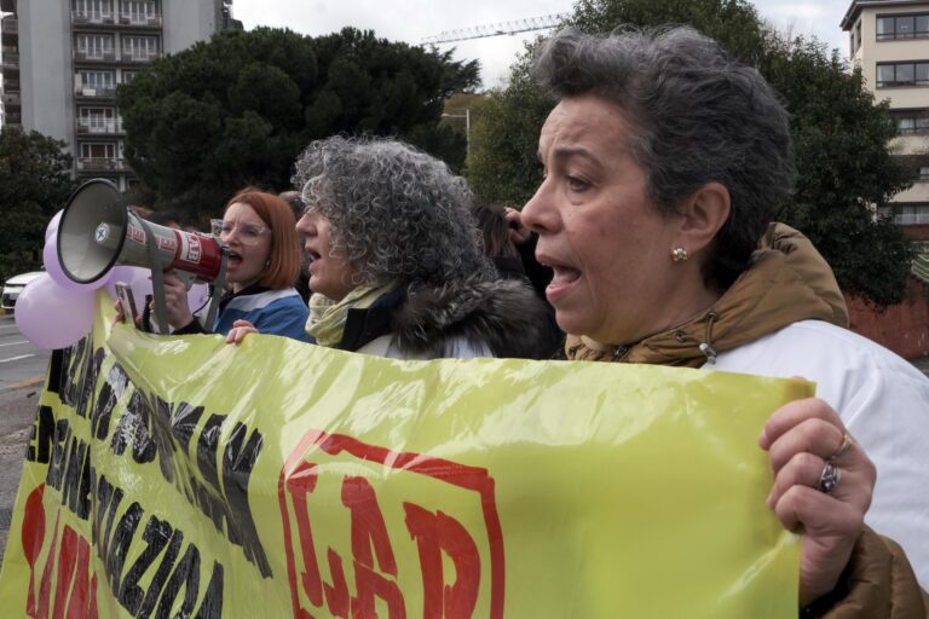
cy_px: 310
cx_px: 464
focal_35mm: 46
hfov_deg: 42.7
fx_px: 1187
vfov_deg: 29.2
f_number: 14
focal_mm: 30.8
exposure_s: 1/500
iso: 800
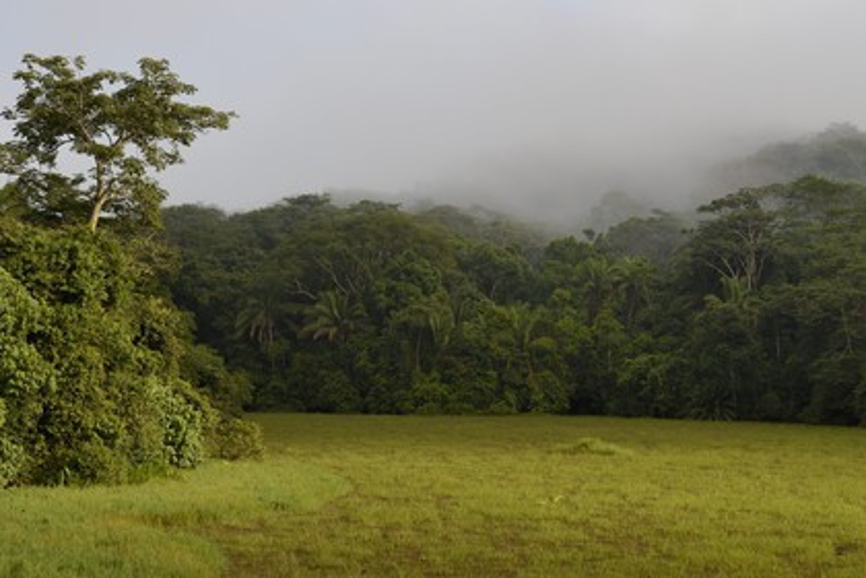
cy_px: 289
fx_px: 1251
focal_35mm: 52
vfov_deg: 26.0
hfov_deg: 38.2
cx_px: 433
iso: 800
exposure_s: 1/800
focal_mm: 52
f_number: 8
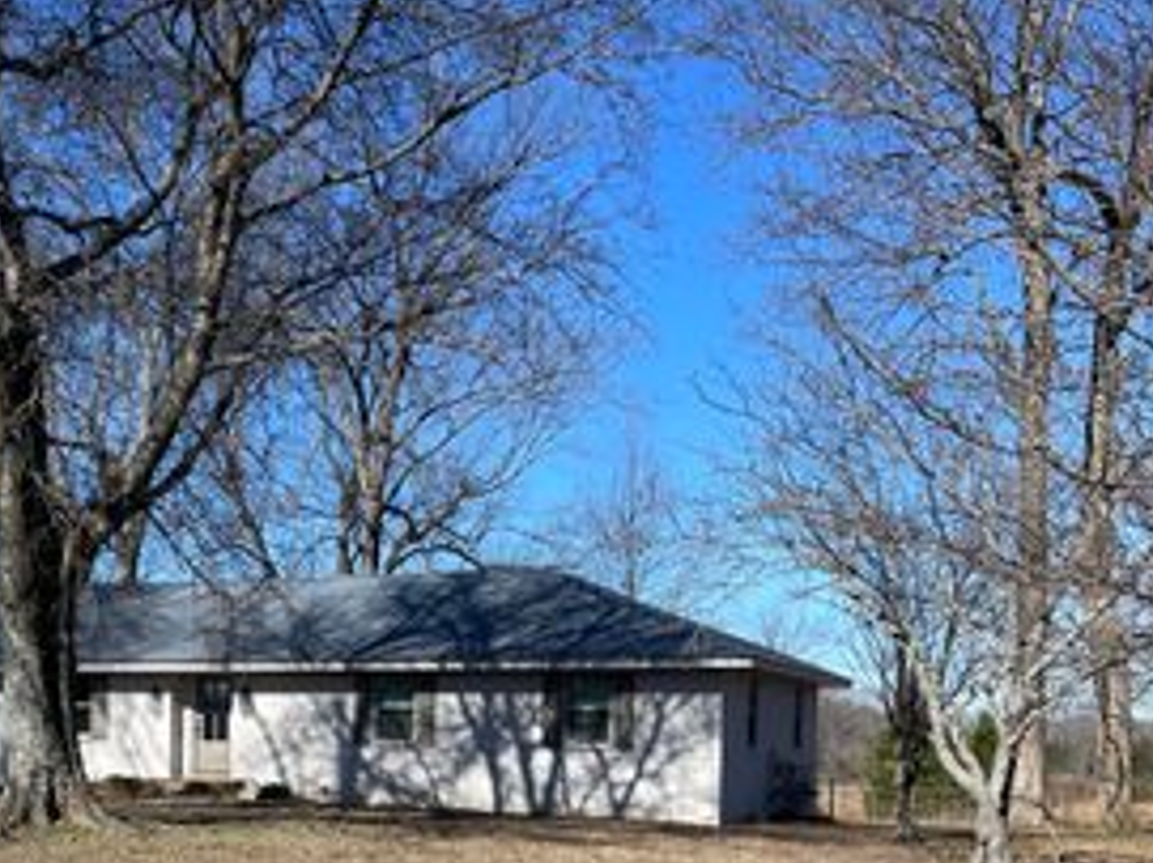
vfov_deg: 29.2
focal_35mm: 48
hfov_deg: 38.9
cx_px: 328
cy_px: 755
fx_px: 1598
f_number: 1.6
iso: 50
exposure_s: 1/3922
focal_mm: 5.1
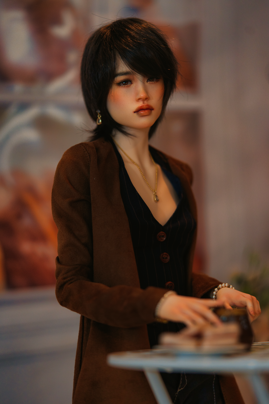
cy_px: 202
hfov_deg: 15.2
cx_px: 134
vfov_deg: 22.6
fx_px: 1009
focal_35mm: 90
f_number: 2.8
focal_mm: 90
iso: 250
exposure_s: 1/160
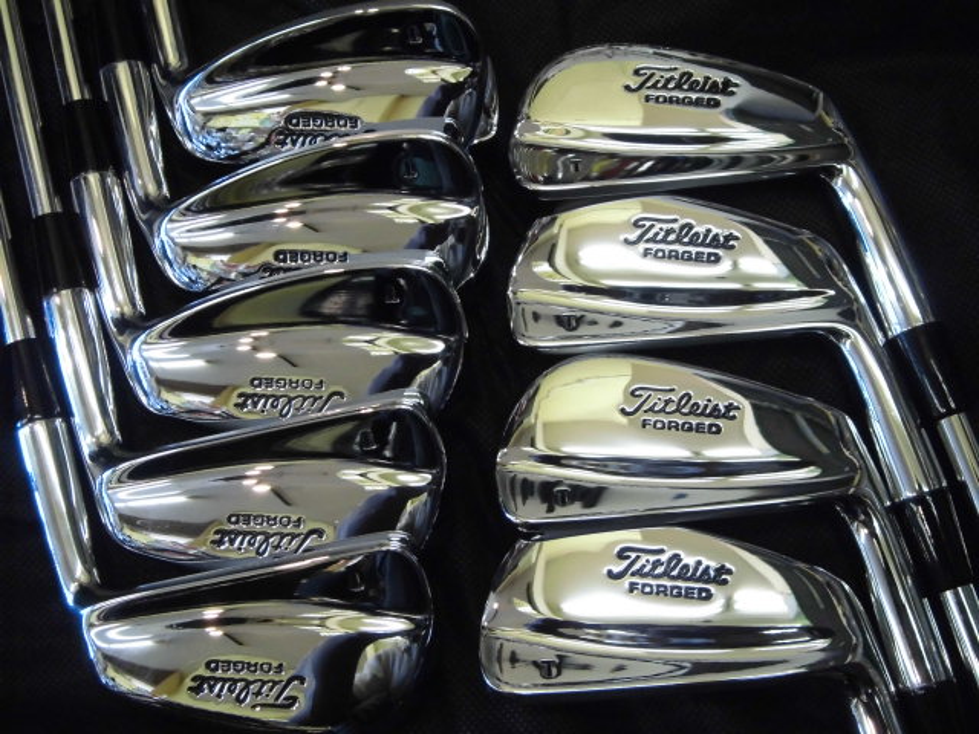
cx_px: 490
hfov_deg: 40.4
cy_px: 367
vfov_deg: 30.9
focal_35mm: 47
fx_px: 1329
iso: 400
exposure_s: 1/60
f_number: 3.4
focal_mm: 8.3
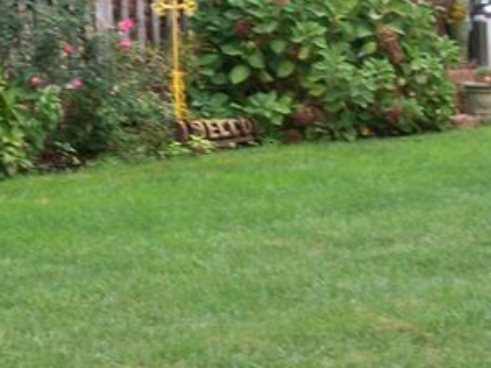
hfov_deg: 16.3
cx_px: 117
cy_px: 145
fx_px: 1701
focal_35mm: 120
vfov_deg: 12.3
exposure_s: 1/50
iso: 80
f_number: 3.1
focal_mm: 6.3
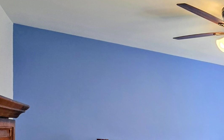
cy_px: 157
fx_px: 244
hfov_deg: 43.4
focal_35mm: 40
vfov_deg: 28.8
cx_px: 216
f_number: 1.9
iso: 100
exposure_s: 1/120
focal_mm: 2.2
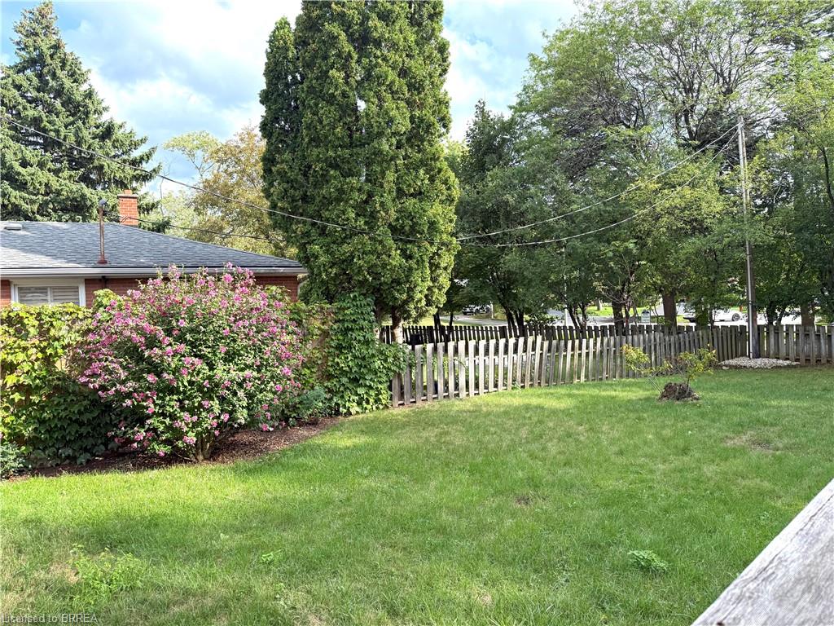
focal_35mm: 24
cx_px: 417
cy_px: 313
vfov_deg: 56.8
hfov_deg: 71.6
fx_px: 578
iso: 100
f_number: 1.8
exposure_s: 1/1464
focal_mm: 6.8
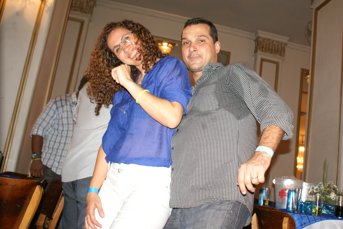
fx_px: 372
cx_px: 172
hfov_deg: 49.5
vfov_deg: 34.3
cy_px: 114
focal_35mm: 39
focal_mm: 26
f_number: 5.6
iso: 800
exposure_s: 1/60
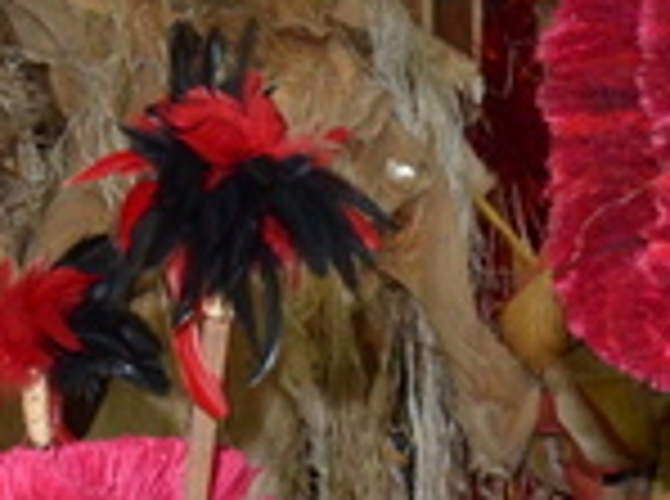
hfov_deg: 12.3
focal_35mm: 155
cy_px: 874
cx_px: 958
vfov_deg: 9.1
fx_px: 2993
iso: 2500
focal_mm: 20
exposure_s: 1/250
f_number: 8
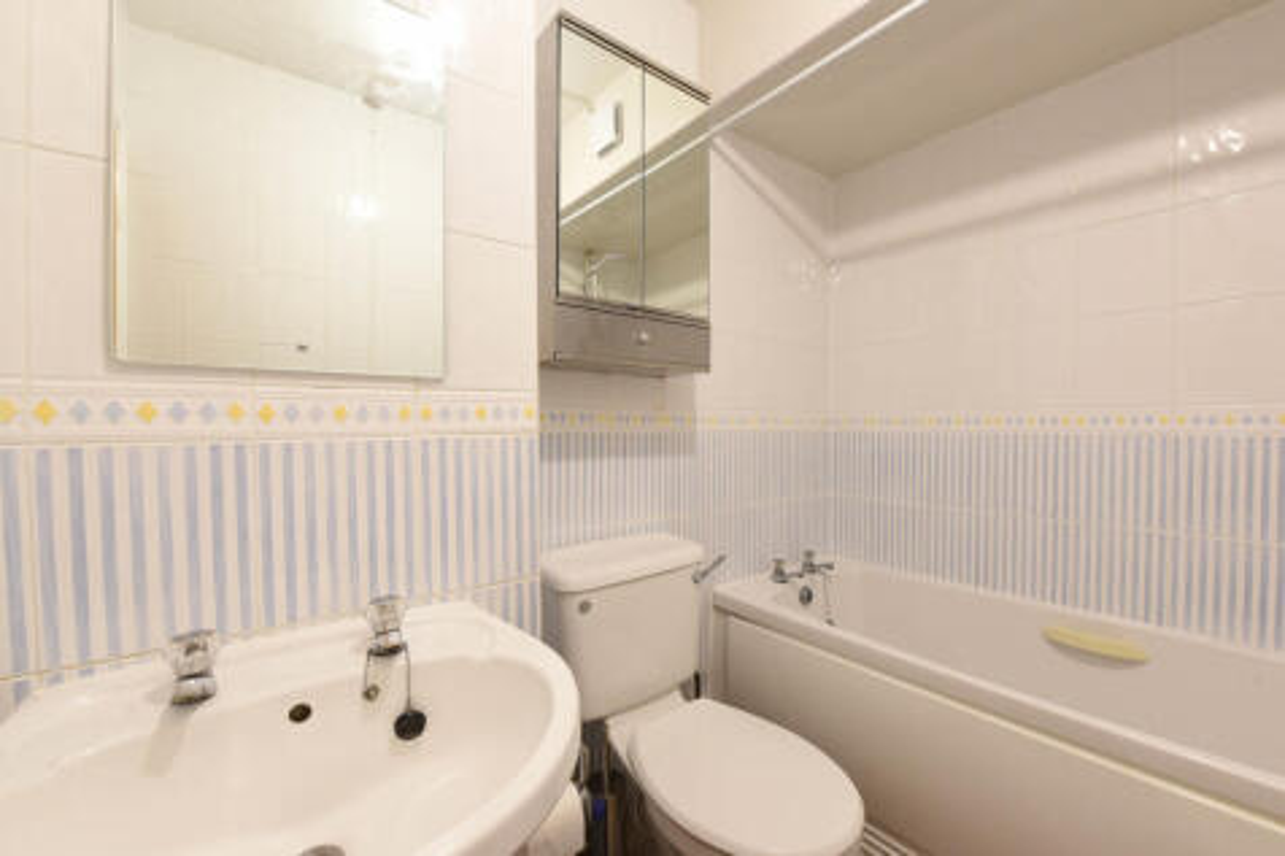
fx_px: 500
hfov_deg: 104.3
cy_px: 428
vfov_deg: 81.2
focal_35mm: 14
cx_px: 642
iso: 800
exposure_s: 1/6
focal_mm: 14
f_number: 8
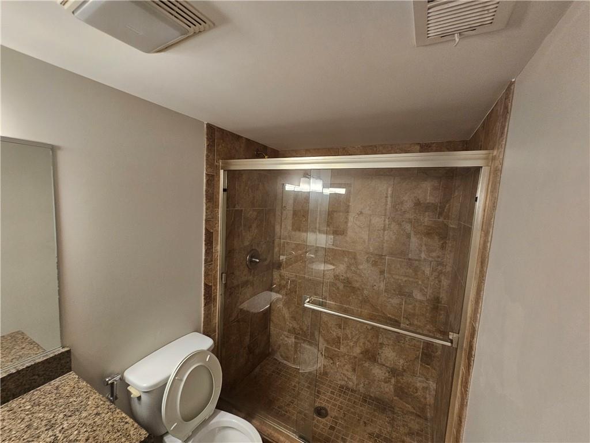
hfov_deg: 106.2
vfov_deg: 89.9
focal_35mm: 13
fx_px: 222
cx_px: 295
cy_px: 222
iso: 320
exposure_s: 1/60
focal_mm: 2.2
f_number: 2.2
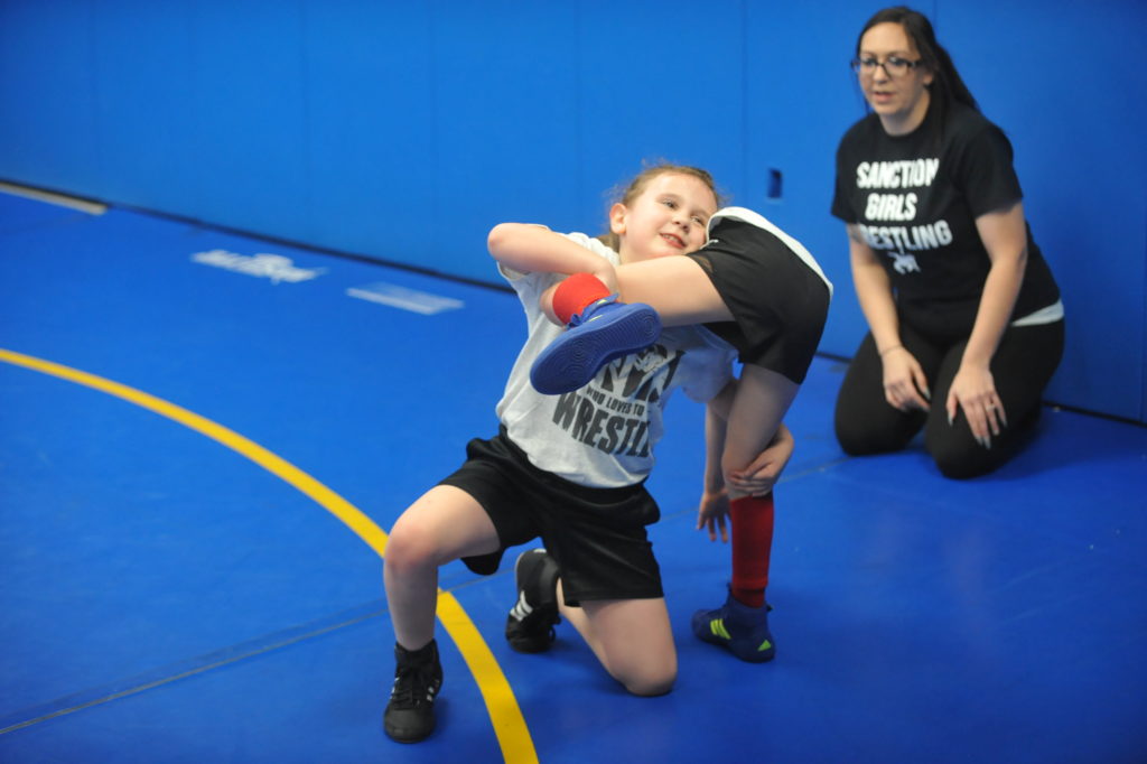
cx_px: 574
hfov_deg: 28.9
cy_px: 382
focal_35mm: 70
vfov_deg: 19.4
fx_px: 2229
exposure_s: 1/400
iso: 4000
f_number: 3.2
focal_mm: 70
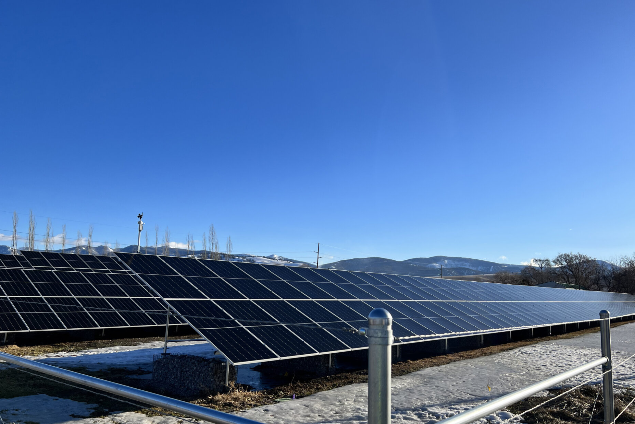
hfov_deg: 65.5
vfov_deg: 46.4
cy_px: 228
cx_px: 325
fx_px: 494
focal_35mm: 28
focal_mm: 5.7
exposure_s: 1/4630
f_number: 1.5
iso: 50
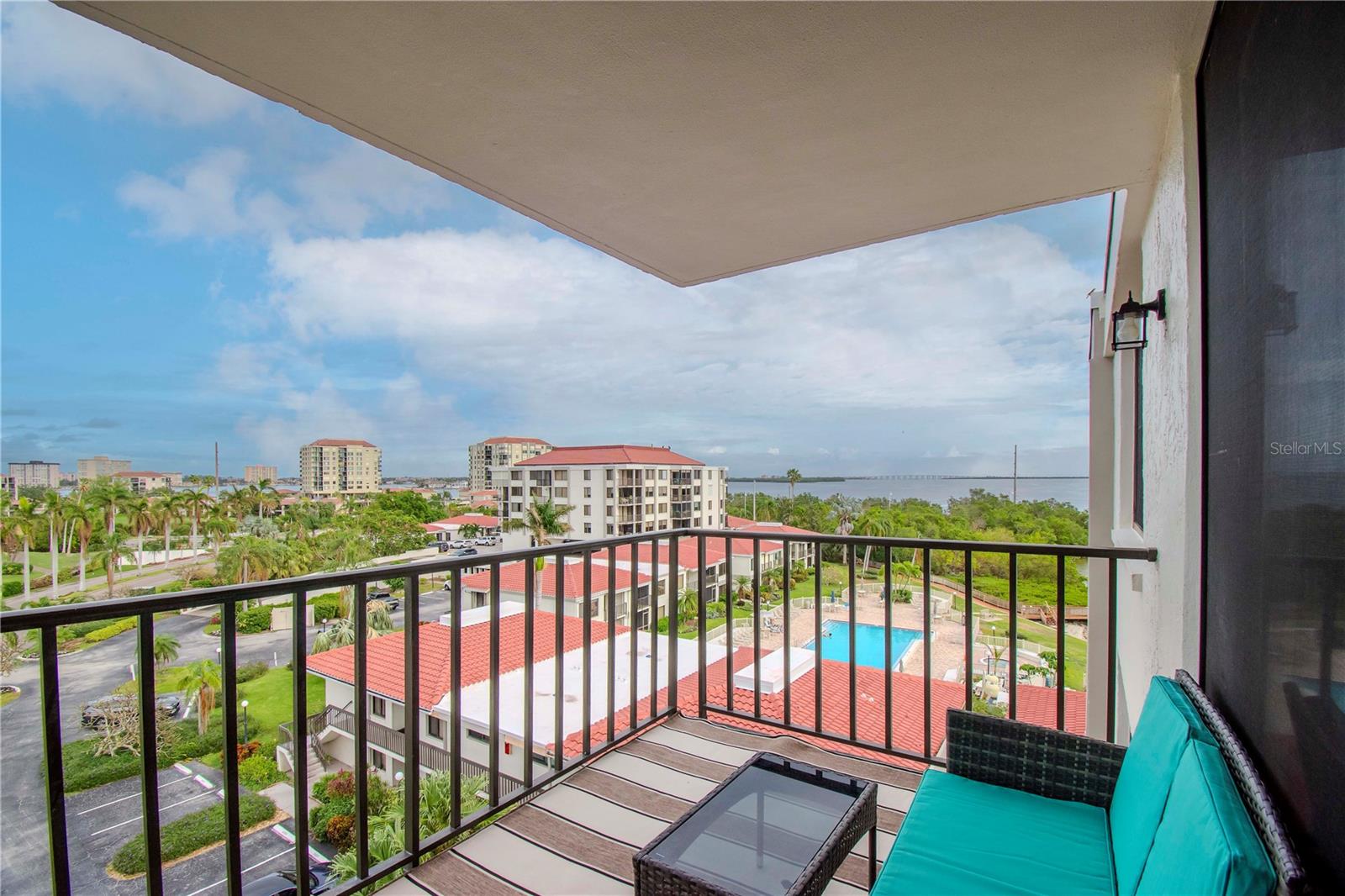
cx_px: 672
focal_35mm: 15
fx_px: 560
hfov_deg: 100.4
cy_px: 448
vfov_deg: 77.3
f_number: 7.1
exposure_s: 1/1000
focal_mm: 10
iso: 500
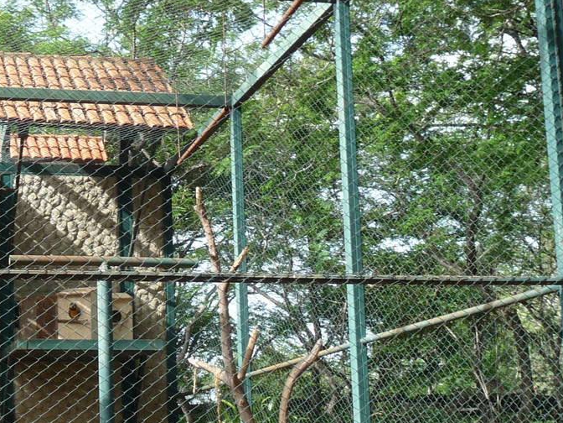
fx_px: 1317
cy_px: 218
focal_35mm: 81
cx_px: 115
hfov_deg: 23.8
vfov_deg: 18.2
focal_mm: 5.6
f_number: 3.6
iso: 100
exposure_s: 1/200
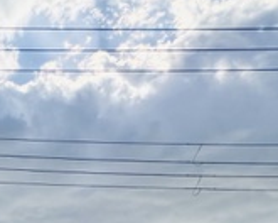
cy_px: 379
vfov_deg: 20.3
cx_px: -192
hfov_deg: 22.6
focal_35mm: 58
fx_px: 477
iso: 50
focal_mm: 2.22
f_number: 2.2
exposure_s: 1/1600
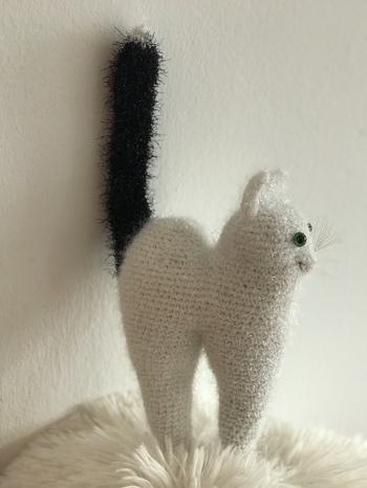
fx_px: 805
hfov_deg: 25.7
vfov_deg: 33.8
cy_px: 244
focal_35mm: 57
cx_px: 184
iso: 400
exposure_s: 1/50
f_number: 2.8
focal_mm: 6.6
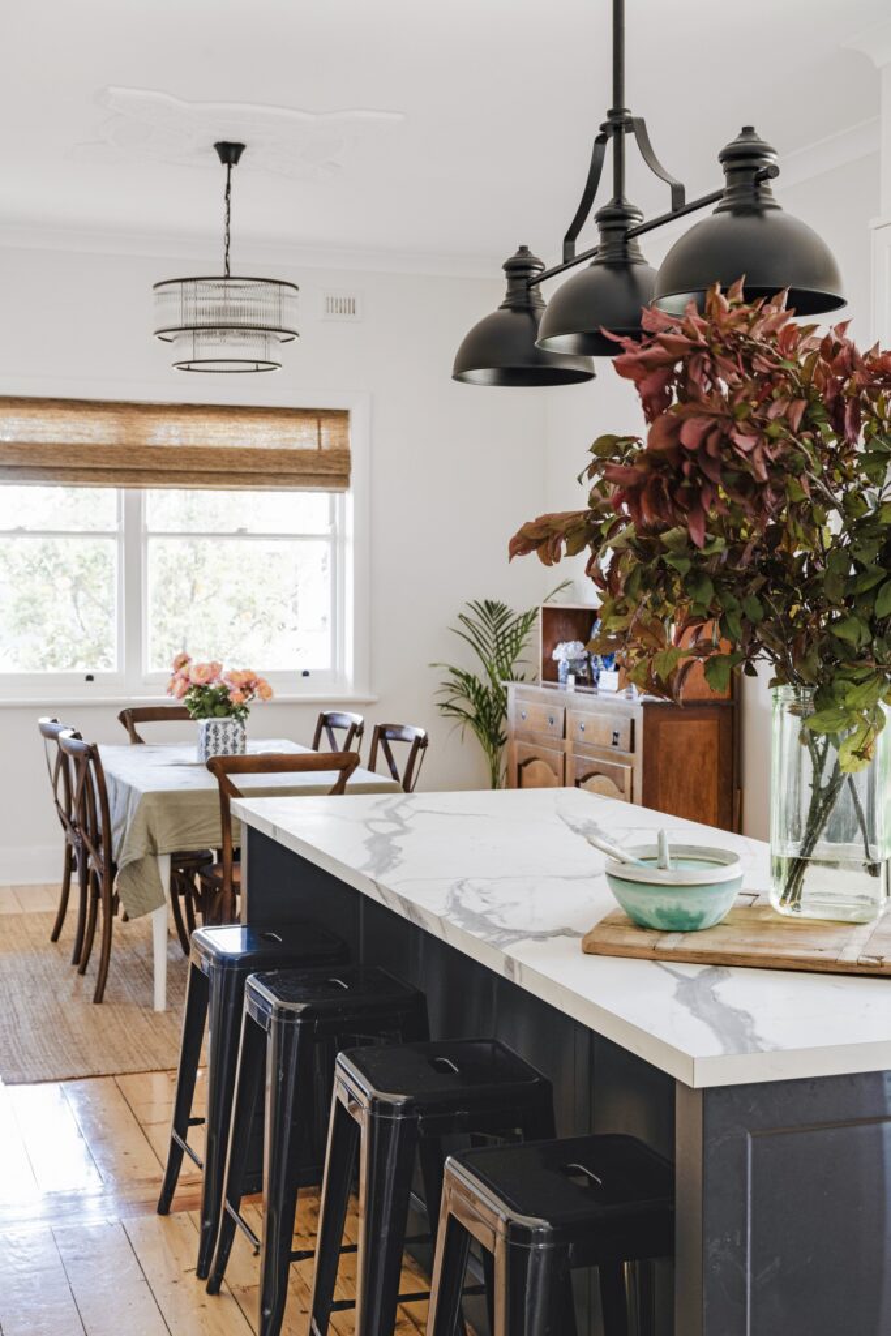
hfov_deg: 29.9
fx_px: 1670
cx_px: 446
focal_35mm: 45
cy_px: 668
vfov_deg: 43.6
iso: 400
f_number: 8
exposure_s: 1/4
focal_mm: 45
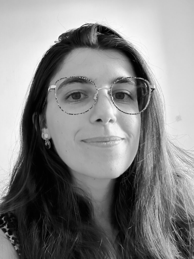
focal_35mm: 30
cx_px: 97
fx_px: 224
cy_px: 130
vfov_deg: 60.0
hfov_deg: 46.8
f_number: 1.9
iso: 320
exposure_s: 1/56
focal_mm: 2.7
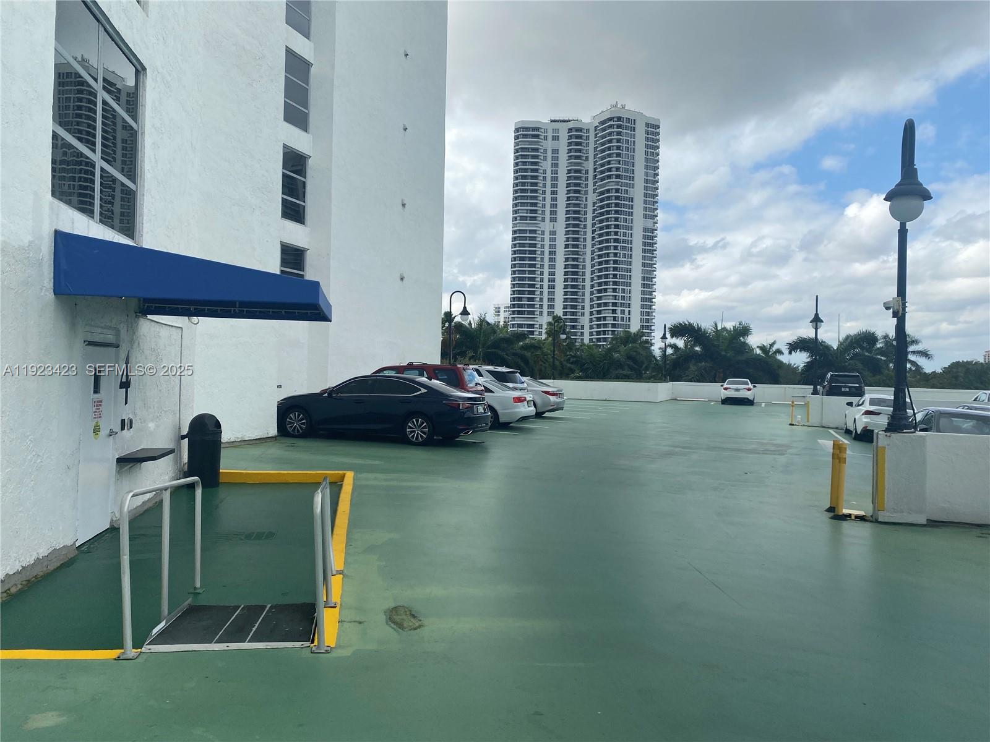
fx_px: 744
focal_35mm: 26
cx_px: 495
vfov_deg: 53.1
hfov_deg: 67.3
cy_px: 371
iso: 32
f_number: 1.8
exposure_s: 1/2463
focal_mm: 4.25
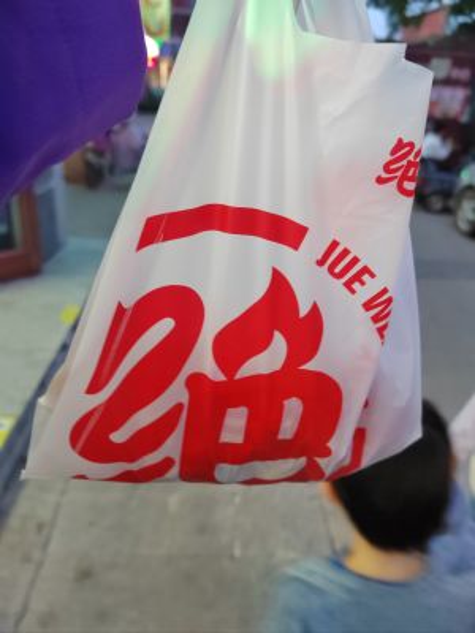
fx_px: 494
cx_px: 238
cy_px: 316
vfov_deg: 65.3
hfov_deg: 51.4
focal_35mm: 27
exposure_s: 1/50
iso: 1600
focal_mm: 5.52
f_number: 1.9
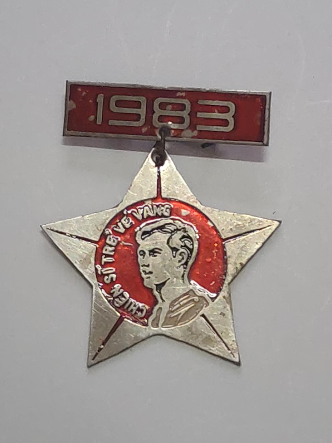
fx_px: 1790
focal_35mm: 140
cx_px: 166
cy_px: 222
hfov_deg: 10.6
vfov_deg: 14.1
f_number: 1.95
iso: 500
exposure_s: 1/50
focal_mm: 5.52
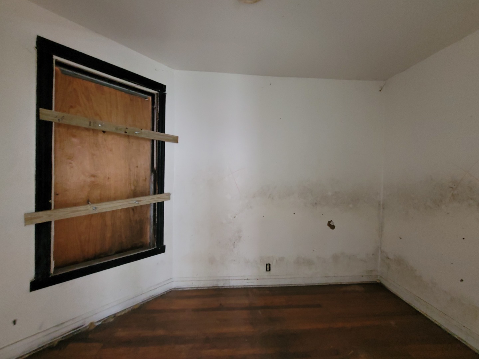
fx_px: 180
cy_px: 180
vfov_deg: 89.9
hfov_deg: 106.2
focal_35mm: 13
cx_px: 240
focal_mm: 2.2
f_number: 2.2
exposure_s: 1/40
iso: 400
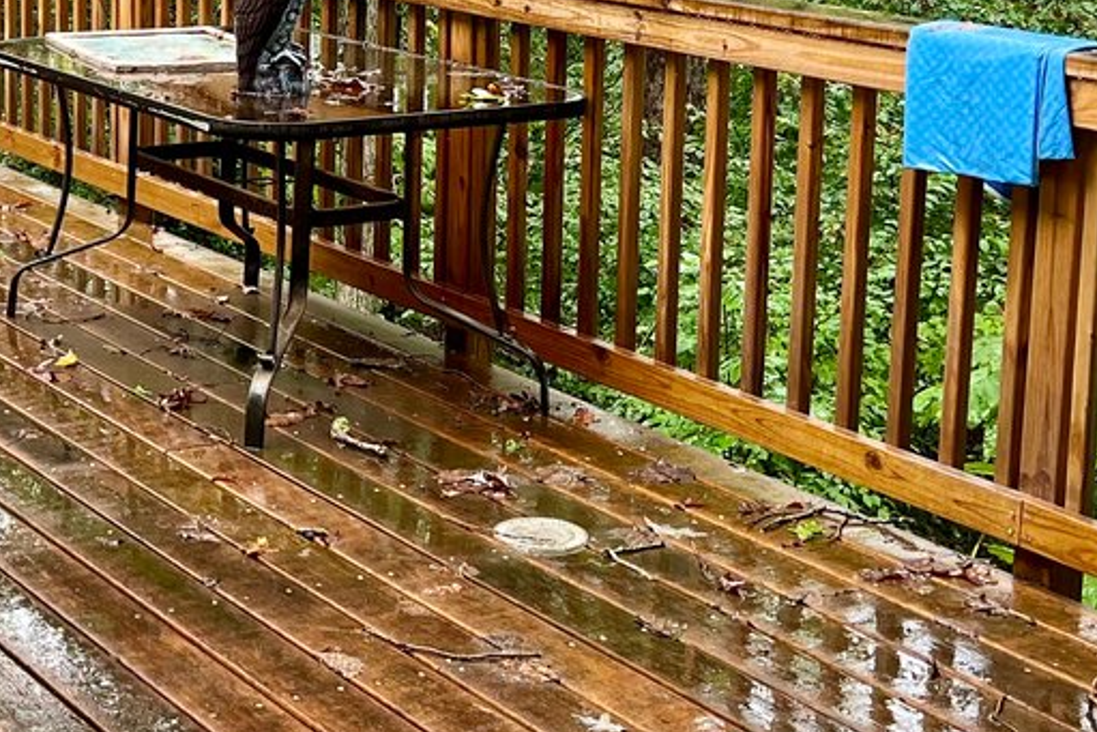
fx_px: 2438
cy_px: 123
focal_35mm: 80
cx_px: 61
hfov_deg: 24.5
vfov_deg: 16.9
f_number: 1.5
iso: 100
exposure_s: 1/121
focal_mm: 5.7
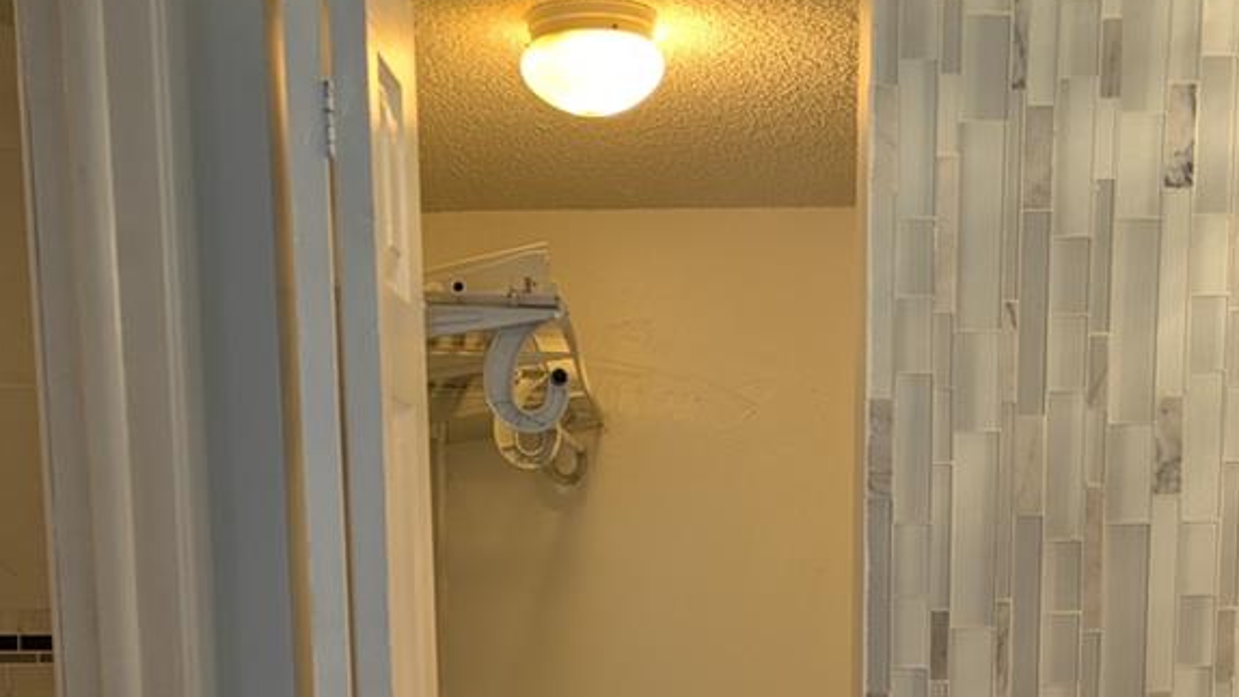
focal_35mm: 57
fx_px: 1873
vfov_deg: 19.6
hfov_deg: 36.6
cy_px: 887
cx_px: 644
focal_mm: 5.43
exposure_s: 1/40
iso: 47
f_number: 1.89
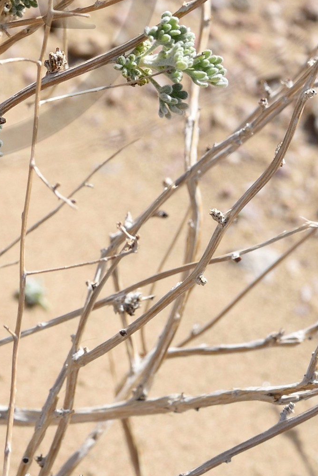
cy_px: -57
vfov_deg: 12.2
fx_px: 2199
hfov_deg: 8.2
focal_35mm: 166
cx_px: -58
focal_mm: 70
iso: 200
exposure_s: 1/100
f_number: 16
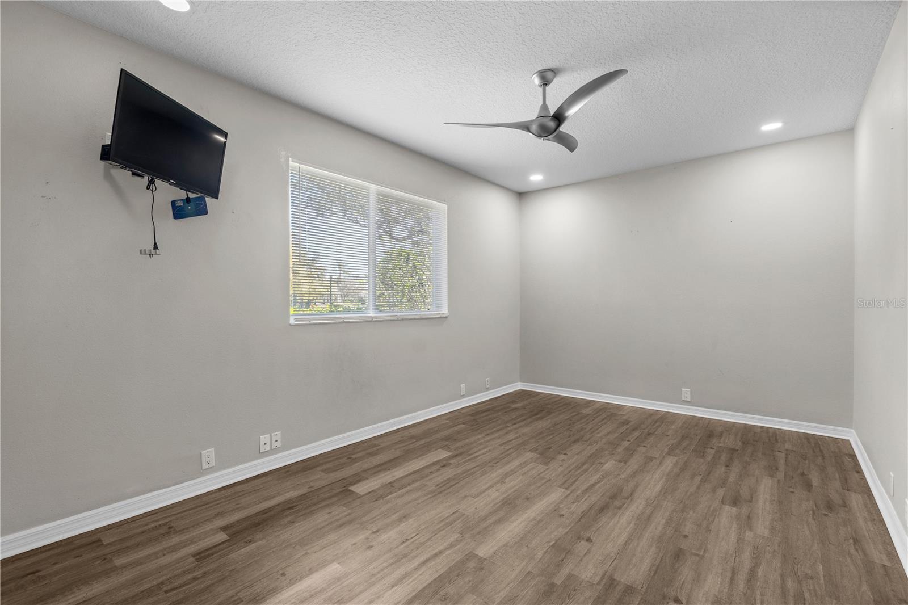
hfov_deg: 100.4
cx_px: 454
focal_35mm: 15
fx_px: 378
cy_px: 302
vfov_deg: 77.3
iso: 100
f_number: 7.1
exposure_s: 1/4
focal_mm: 10
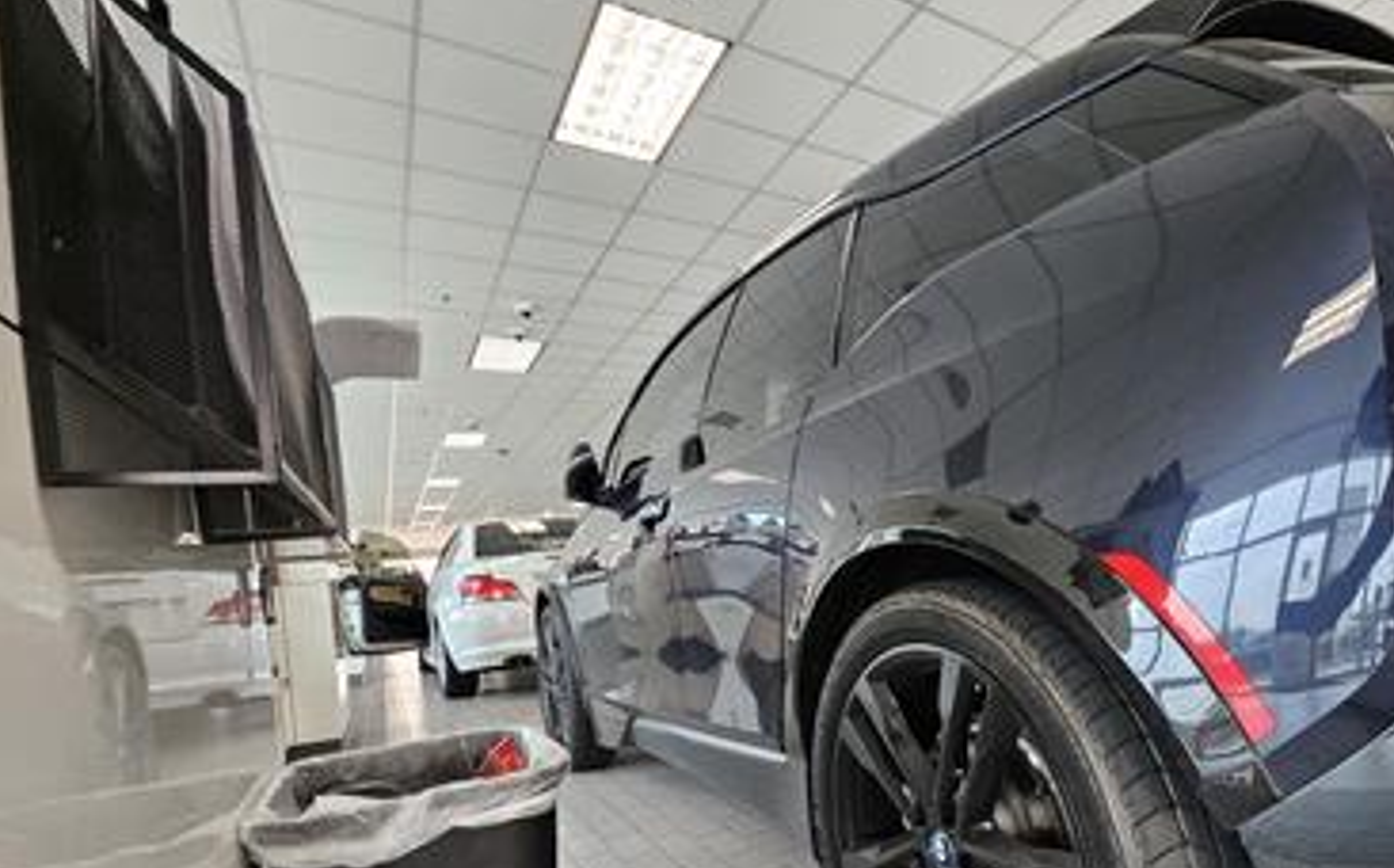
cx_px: 926
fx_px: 721
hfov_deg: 85.1
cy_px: 575
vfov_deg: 60.7
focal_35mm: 19
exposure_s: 1/60
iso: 250
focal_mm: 1.74
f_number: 2.2
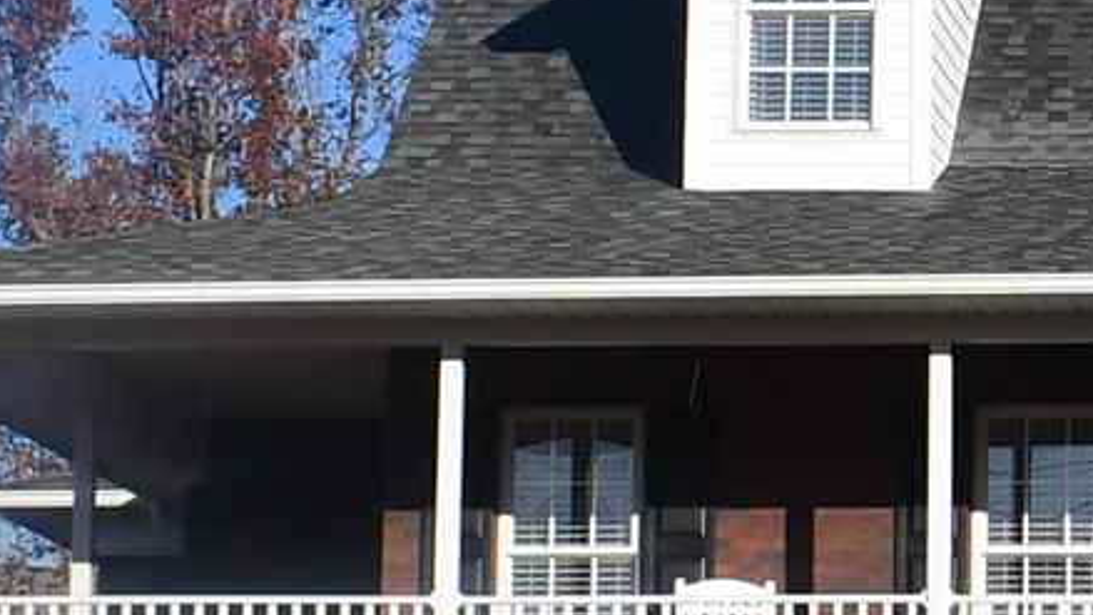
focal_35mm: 220
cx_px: 1506
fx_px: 6376
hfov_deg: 9.6
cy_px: 538
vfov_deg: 5.5
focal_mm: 20
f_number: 9
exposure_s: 1/320
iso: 100
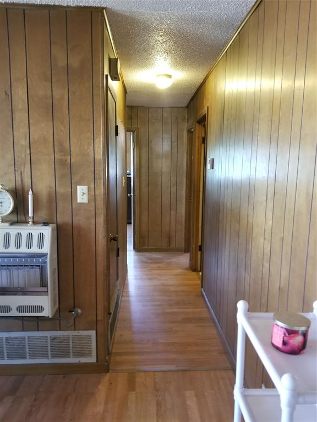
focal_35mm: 26
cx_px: 158
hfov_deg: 53.1
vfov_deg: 67.3
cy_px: 211
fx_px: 317
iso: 250
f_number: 1.7
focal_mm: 4.3
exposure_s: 1/13
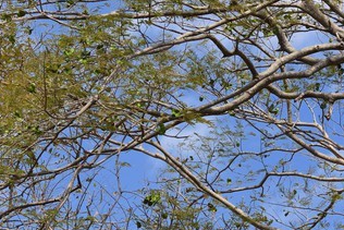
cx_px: 202
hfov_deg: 7.7
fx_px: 2543
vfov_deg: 5.2
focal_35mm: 266
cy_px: 133
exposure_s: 1/250
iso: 200
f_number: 11
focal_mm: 200
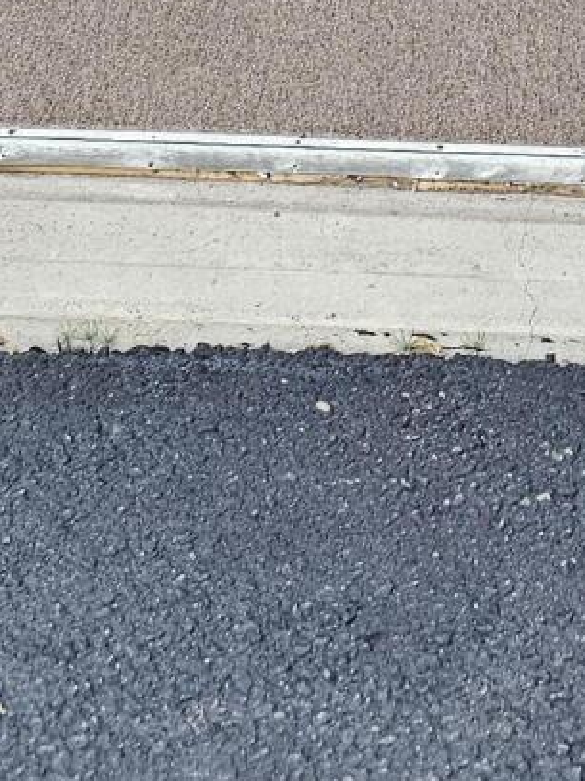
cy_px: -624
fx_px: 2548
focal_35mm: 113
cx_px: 547
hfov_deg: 13.0
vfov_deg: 15.1
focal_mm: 6.3
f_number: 1.7
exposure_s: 1/359
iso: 200
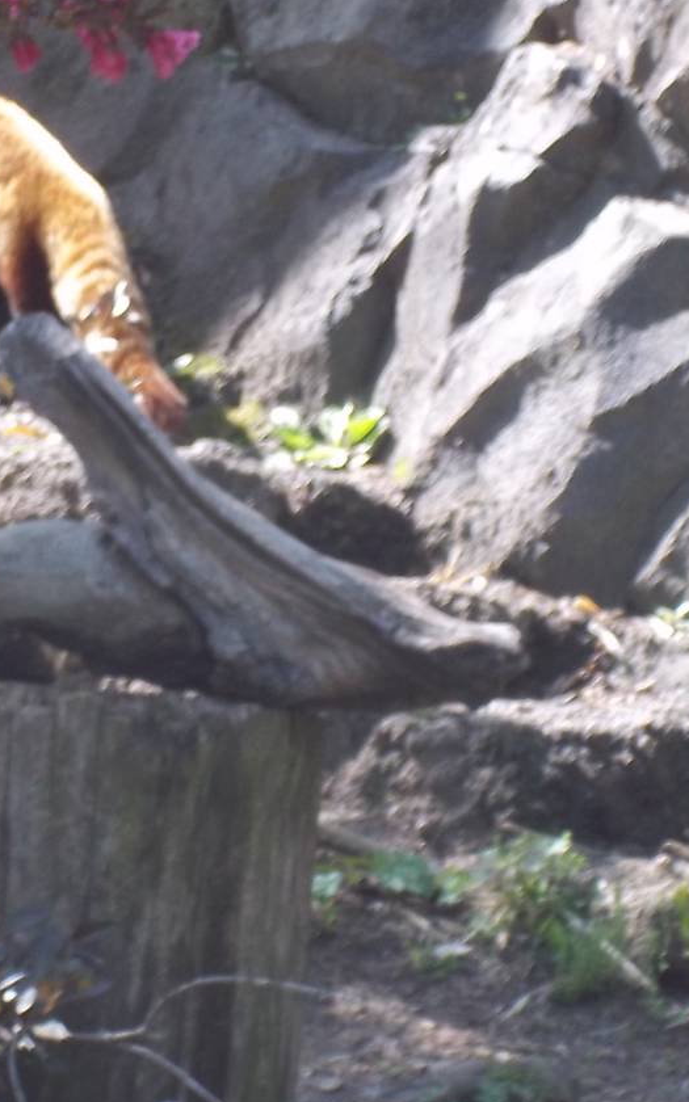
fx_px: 6550
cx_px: 154
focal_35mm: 218
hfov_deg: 6.0
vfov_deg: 9.6
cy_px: 446
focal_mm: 19.5
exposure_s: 1/60
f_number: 5.6
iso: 80
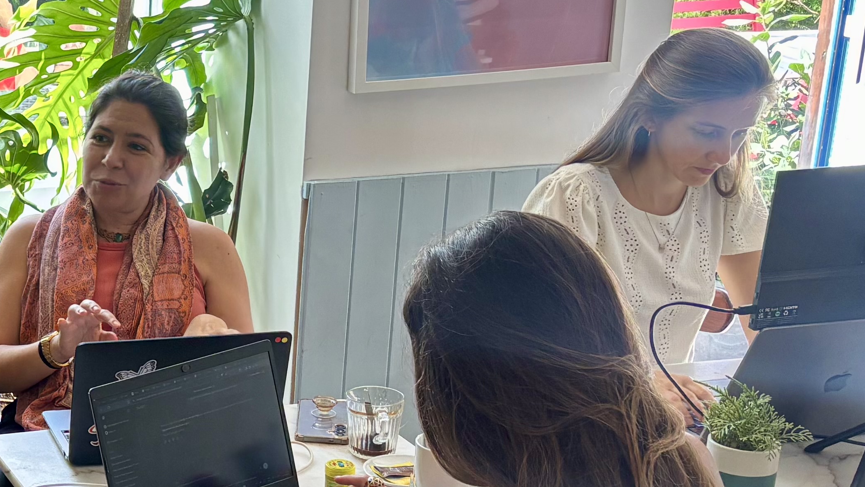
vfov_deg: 15.7
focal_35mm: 77
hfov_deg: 24.7
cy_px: 325
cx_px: -193
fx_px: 1766
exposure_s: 1/121
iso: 100
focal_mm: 5.96
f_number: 1.6
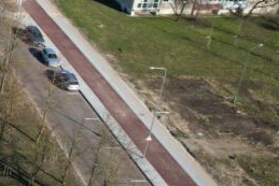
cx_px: -245
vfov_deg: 15.5
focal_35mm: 87
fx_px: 675
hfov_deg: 17.9
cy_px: 12
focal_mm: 8.38
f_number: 2.8
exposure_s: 1/1250
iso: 100
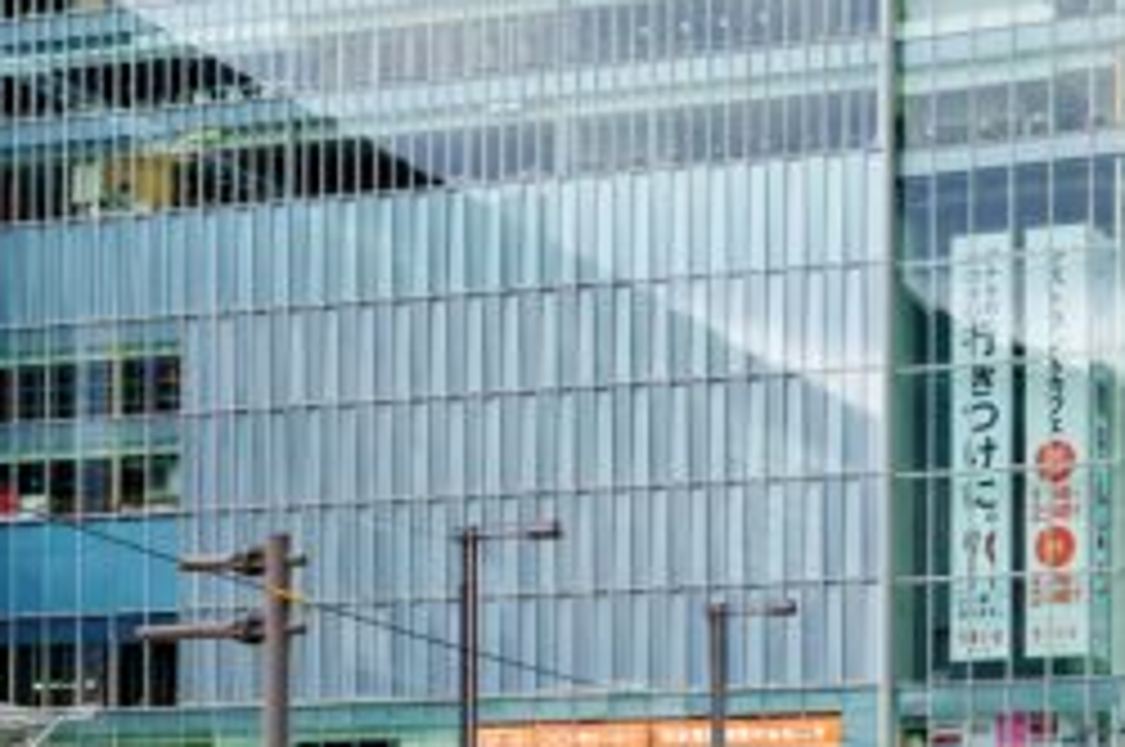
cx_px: 396
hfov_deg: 20.2
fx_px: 3152
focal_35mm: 101
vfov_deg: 13.5
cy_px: 342
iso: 250
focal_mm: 56
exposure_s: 1/125
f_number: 8
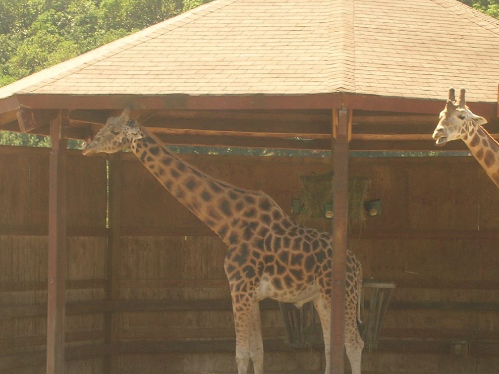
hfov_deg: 13.8
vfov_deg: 10.4
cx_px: 327
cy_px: 199
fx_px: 2061
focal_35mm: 143
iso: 50
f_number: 7.6
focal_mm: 15
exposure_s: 1/40
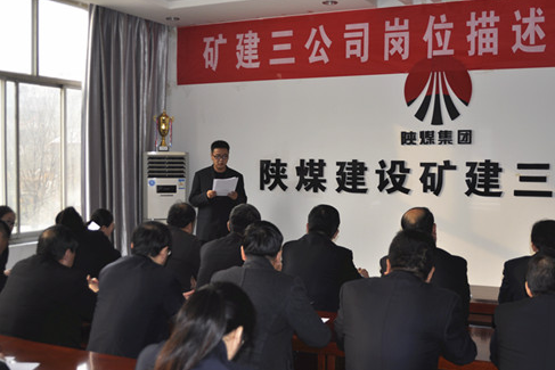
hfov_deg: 45.4
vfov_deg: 31.2
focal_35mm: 43
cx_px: 284
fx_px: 663
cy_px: 184
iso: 200
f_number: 3.5
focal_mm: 28
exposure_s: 1/125
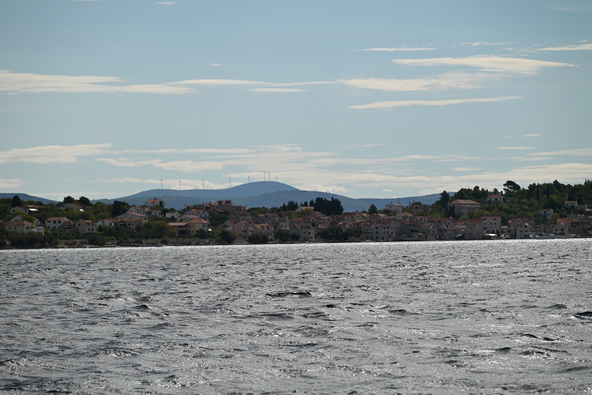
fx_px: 2960
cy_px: 198
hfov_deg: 11.4
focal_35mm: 180
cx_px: 296
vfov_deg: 7.6
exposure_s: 1/1250
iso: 100
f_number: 7.1
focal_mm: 180
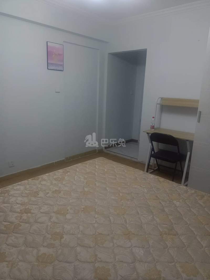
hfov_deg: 54.9
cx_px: 105
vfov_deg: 69.4
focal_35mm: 25
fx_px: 202
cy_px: 140
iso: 494
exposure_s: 1/50
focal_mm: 4.71
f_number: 1.79
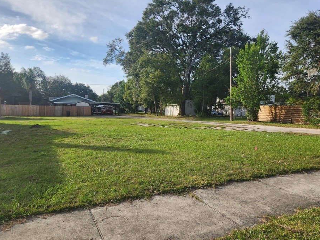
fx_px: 240
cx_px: 162
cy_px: 115
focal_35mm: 26
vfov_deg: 53.0
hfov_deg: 67.3
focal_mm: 5.4
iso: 20
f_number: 1.8
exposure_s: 1/1160
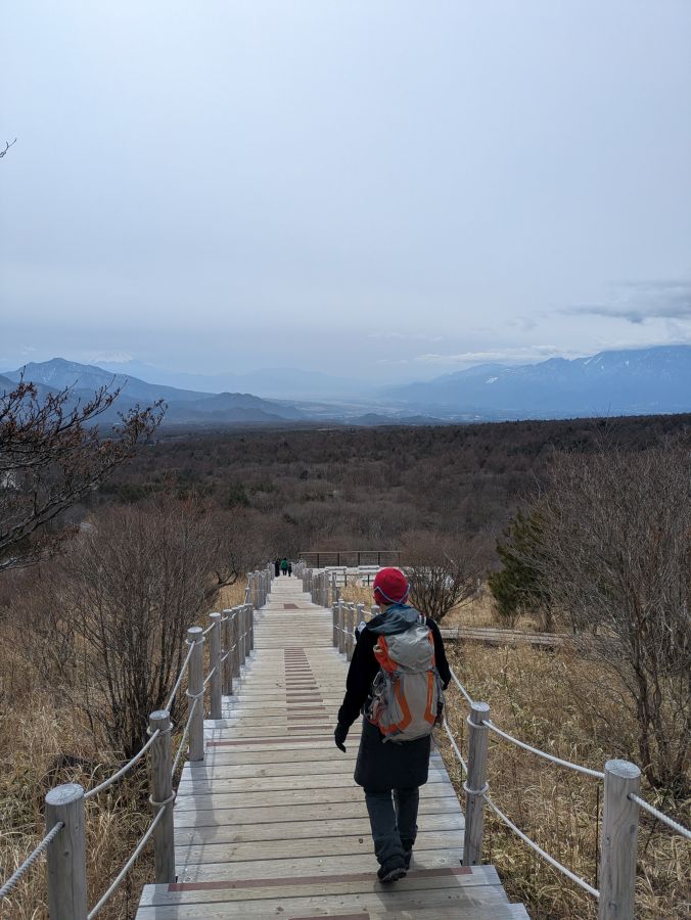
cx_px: 346
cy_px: 460
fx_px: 665
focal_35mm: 25
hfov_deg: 54.9
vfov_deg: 69.4
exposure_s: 1/3953
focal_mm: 5.43
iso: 49
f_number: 1.89
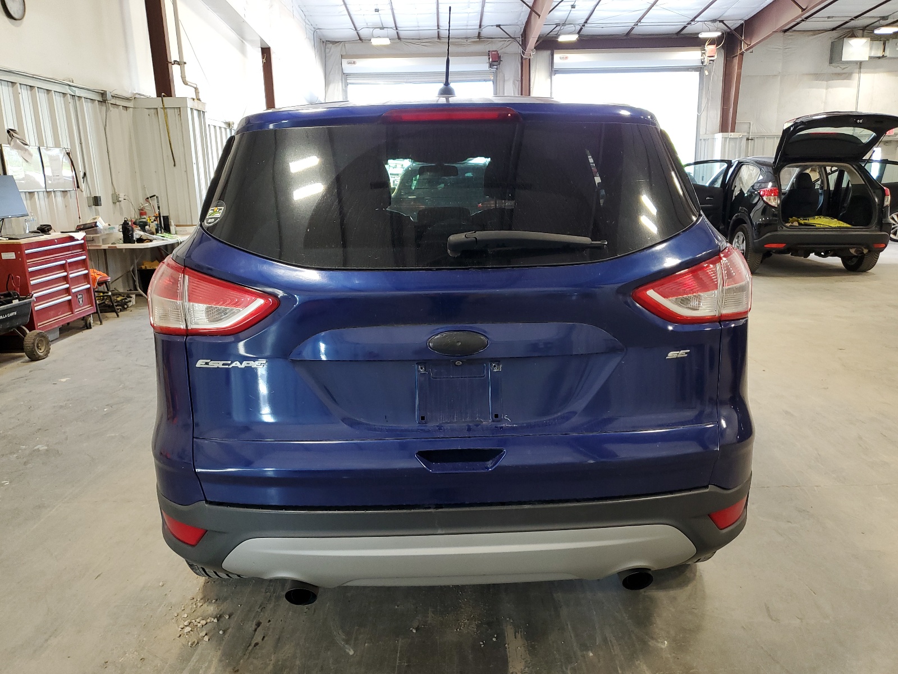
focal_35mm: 26
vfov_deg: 53.1
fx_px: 674
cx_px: 449
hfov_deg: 67.3
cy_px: 337
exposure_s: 1/60.2
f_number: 1.5
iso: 94
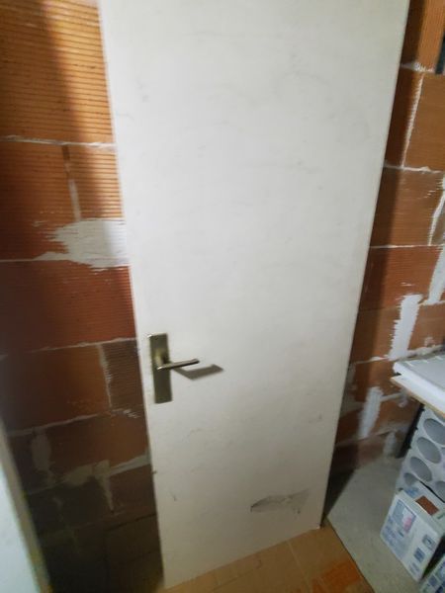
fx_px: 223
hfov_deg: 89.9
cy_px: 296
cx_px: 222
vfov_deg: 106.2
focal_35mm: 13
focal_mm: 1.8
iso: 1000
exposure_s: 1/25
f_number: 2.2
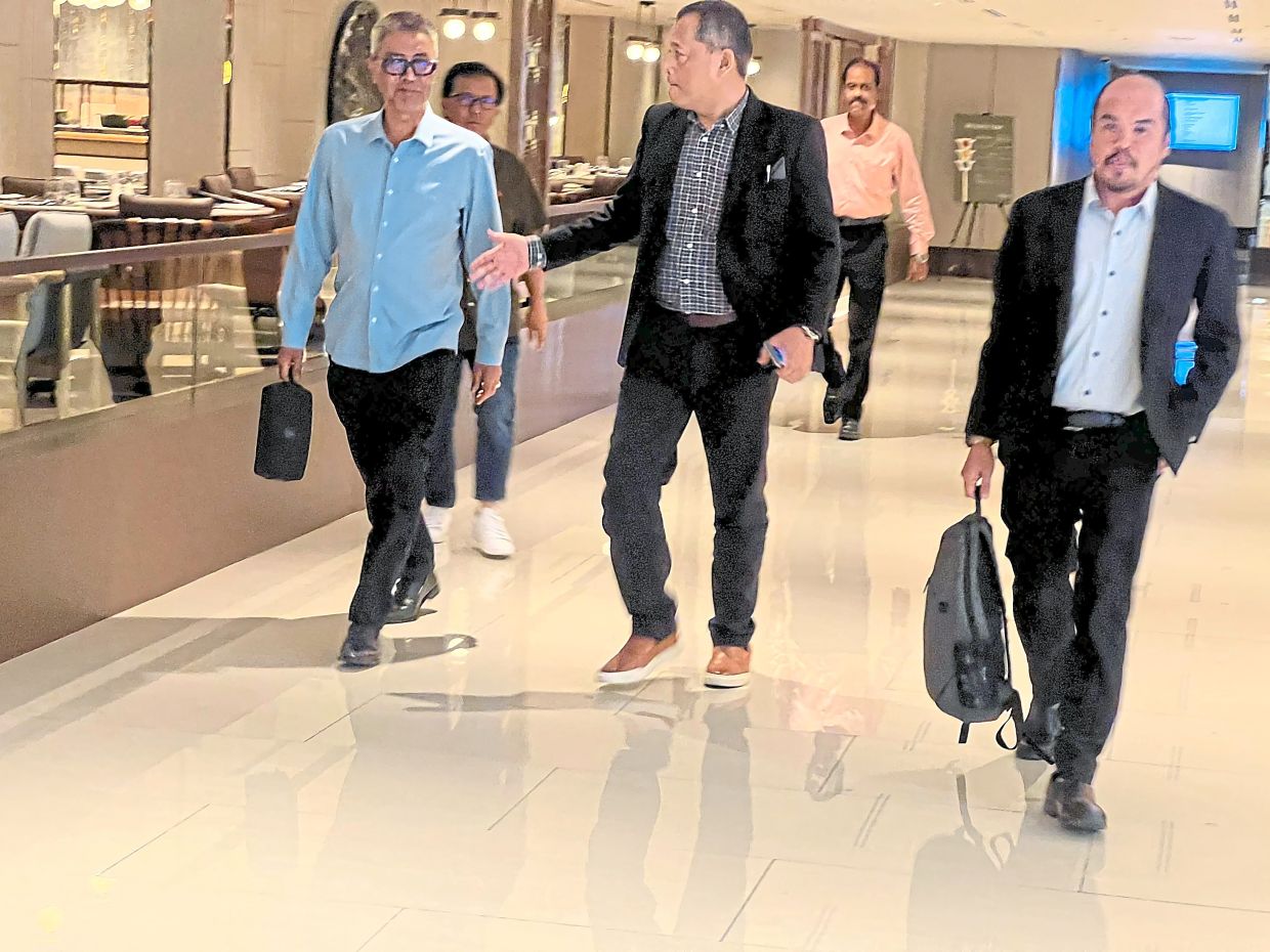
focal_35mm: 77
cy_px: 476
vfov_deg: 19.1
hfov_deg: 25.3
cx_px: 635
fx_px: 2825
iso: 640
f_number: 2.8
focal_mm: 9
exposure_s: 1/50
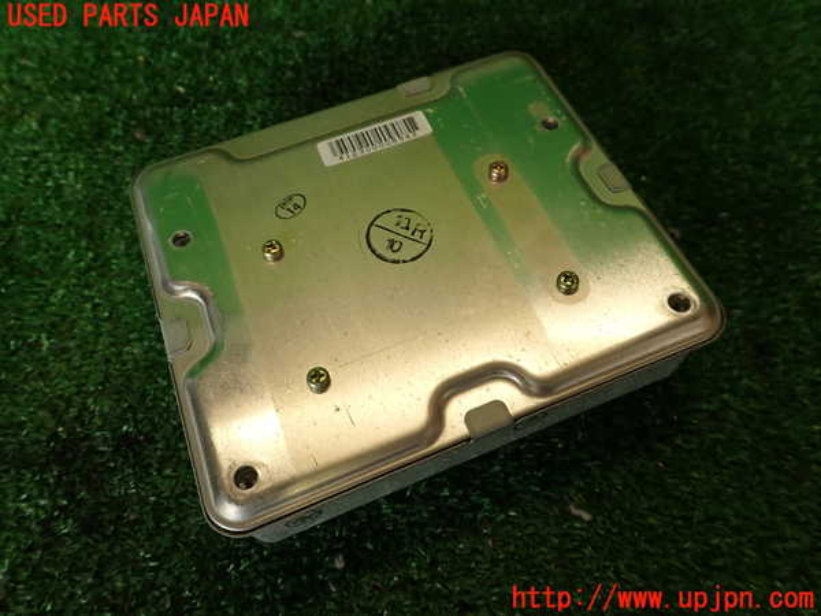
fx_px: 593
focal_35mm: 25
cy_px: 308
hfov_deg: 69.4
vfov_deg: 54.9
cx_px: 410
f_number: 2.8
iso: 100
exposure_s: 1/60
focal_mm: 4.5
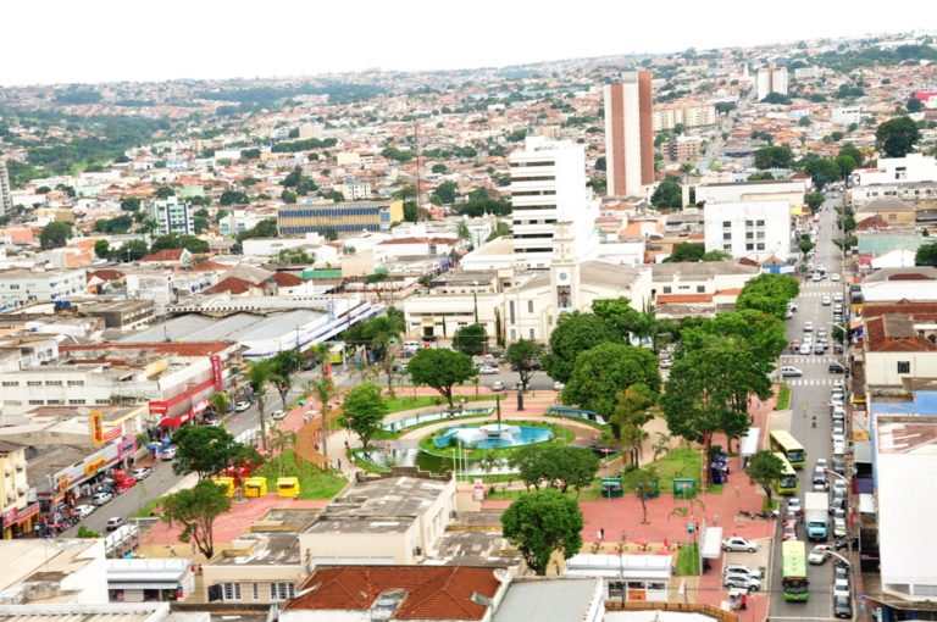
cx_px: 468
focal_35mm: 63
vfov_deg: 21.5
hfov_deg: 31.9
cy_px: 311
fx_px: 1638
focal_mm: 42
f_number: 10
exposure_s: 1/125
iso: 320
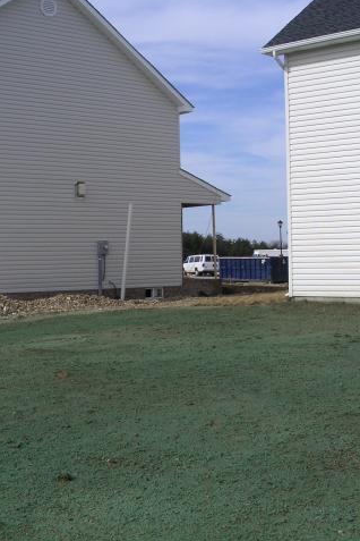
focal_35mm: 53
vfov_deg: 37.5
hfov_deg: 25.3
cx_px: 108
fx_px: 795
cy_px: 270
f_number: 6.7
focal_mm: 6
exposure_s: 1/180
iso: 50
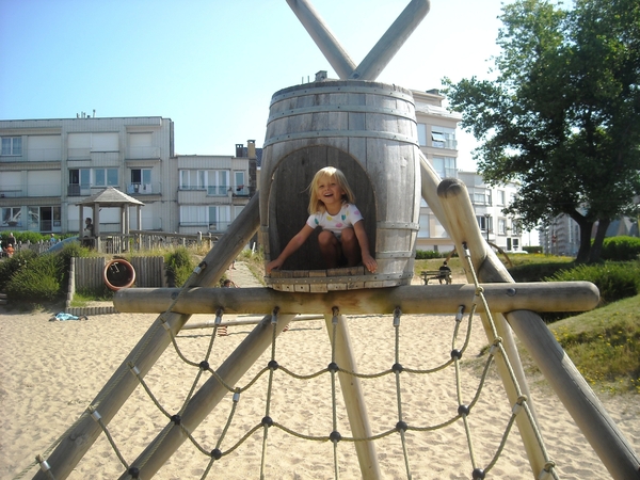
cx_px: 320
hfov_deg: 52.6
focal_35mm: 35
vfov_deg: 40.7
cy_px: 240
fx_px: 647
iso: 64
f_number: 2.8
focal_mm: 5.7
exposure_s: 1/500
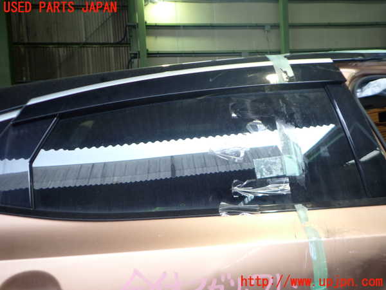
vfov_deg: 54.9
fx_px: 279
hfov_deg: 69.4
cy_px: 145
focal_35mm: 25
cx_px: 193
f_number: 2
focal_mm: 4.5
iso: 200
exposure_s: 1/40
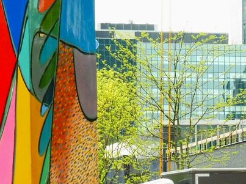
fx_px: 1966
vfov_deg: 5.3
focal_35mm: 277
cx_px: 223
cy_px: 221
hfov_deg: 7.1
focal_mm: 19.4
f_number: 5.3
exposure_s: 1/60
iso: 200
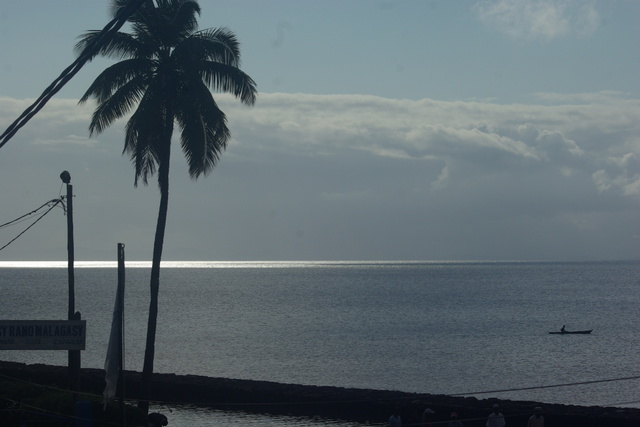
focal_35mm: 105
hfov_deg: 19.5
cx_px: 320
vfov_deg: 13.0
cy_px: 214
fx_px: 1867
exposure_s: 1/500
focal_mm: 70
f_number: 8
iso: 100
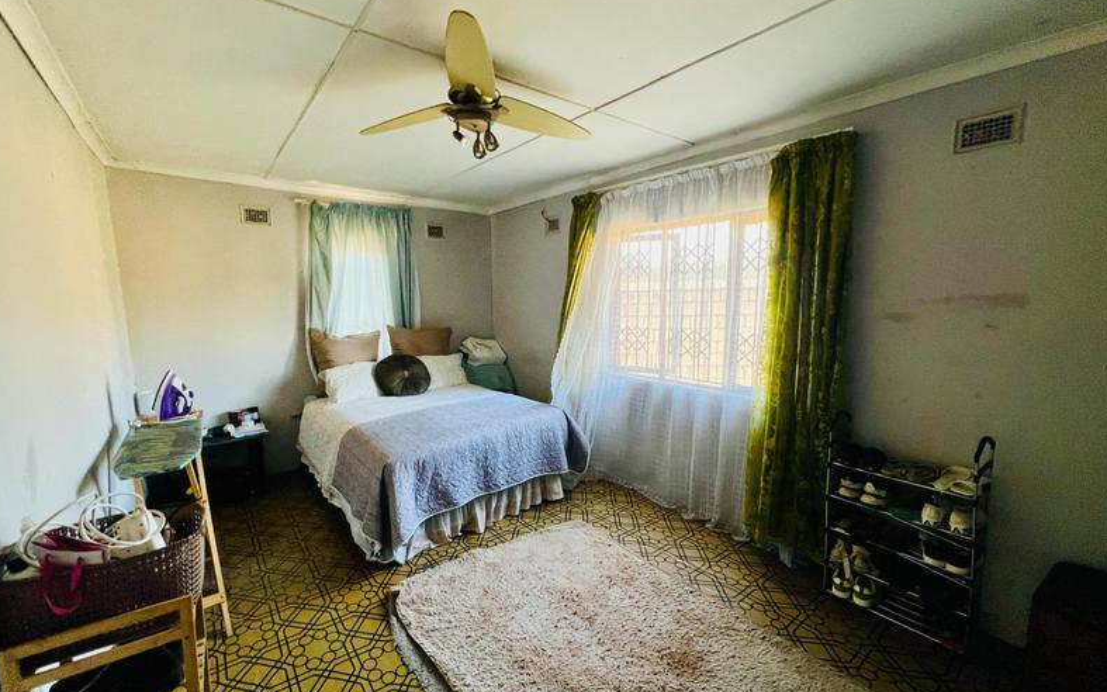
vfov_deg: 78.6
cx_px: 550
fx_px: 422
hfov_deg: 105.3
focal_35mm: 14
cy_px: 357
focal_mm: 1.57
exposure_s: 1/99
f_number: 1.8
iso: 200
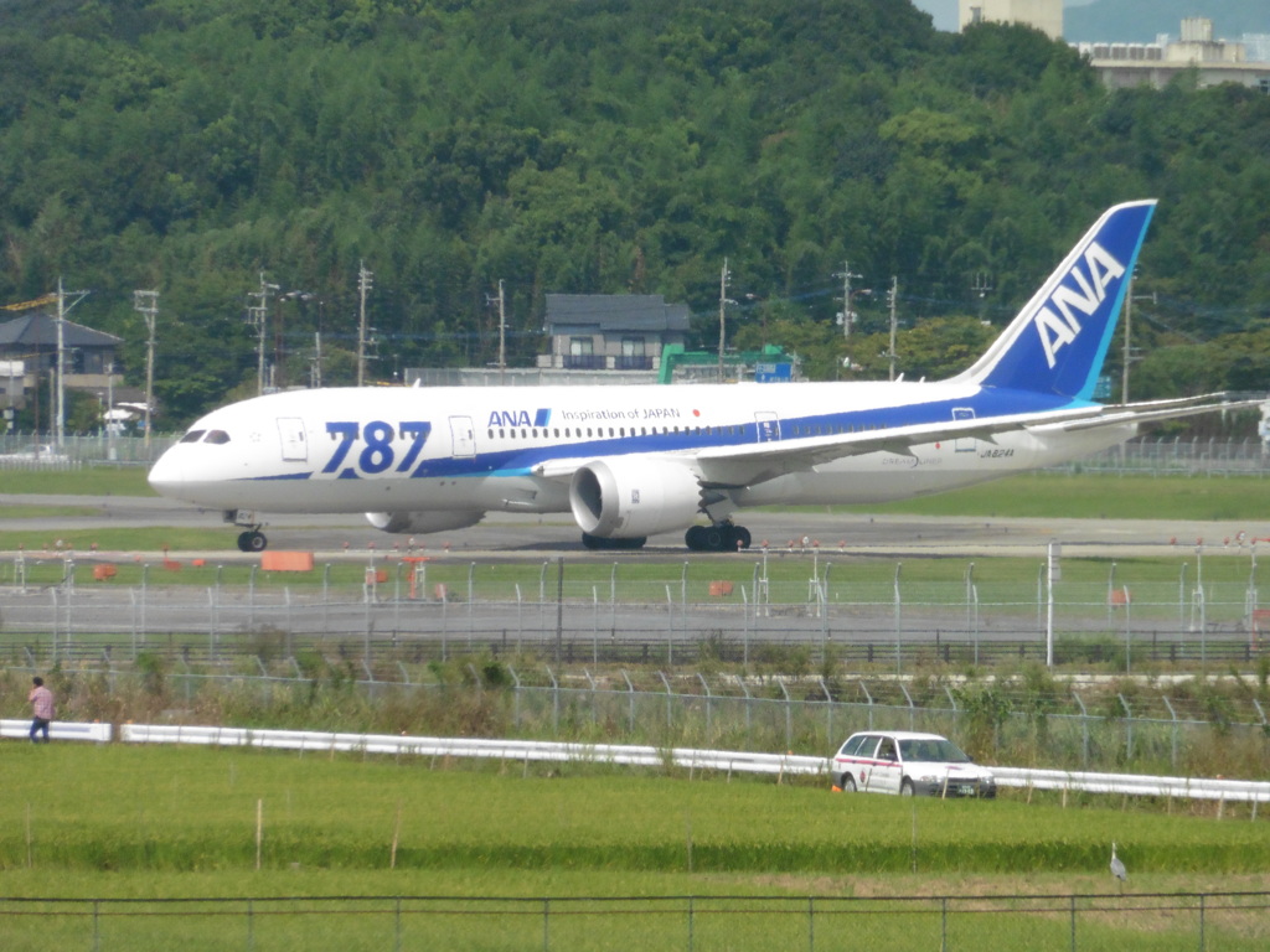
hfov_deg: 4.1
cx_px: 635
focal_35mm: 480
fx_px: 17610
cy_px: 476
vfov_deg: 3.1
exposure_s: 1/1600
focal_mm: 86
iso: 400
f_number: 6.4
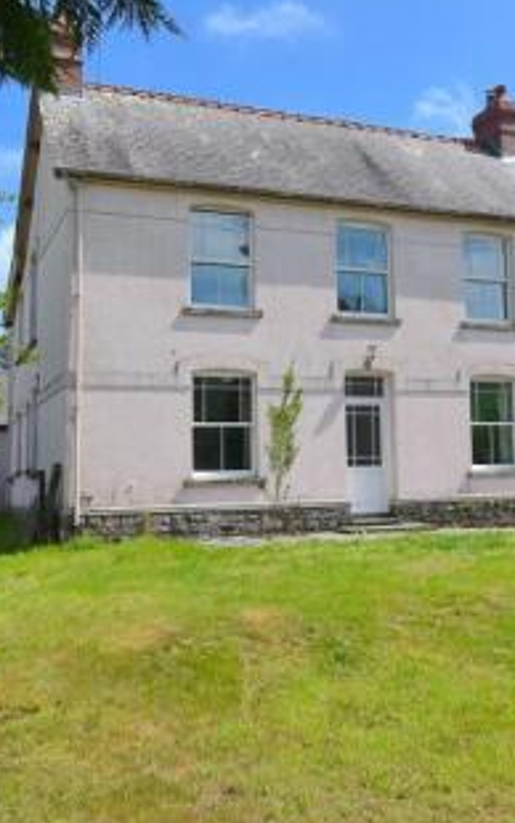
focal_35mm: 42
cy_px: 368
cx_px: 366
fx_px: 944
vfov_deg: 47.0
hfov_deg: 30.2
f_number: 8
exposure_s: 1/250
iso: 100
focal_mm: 13
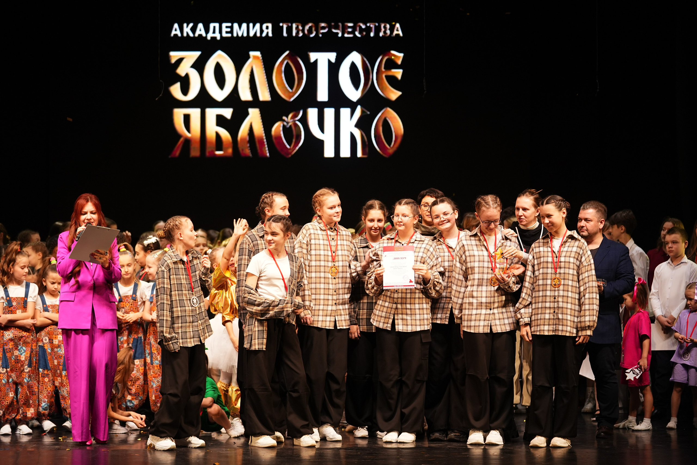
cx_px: 348
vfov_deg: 12.1
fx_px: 2188
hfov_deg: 18.1
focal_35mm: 113
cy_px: 232
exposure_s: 1/250
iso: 800
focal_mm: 113
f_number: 2.8
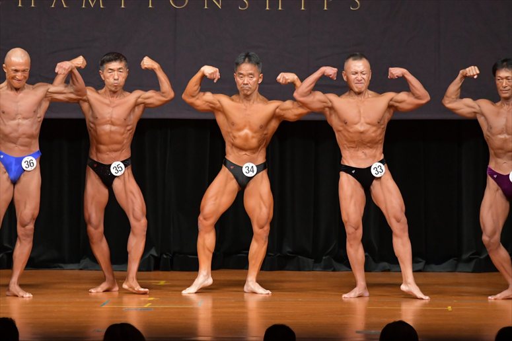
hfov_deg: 8.1
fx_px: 3625
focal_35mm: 255
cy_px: 170
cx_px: 256
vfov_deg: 5.4
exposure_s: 1/400
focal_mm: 170
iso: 5000
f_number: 5.6
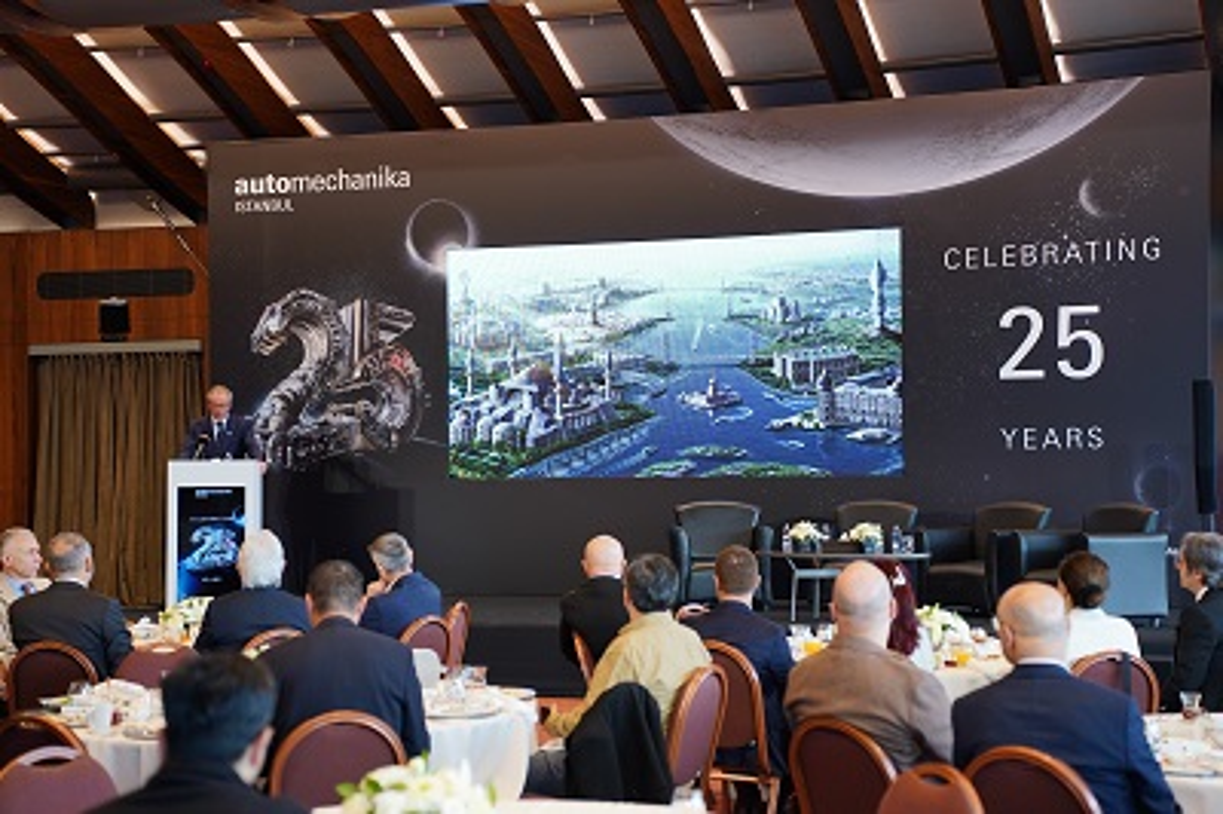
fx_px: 2240
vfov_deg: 20.6
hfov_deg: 30.5
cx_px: 612
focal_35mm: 66
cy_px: 407
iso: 640
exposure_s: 1/200
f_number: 2.8
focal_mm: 66
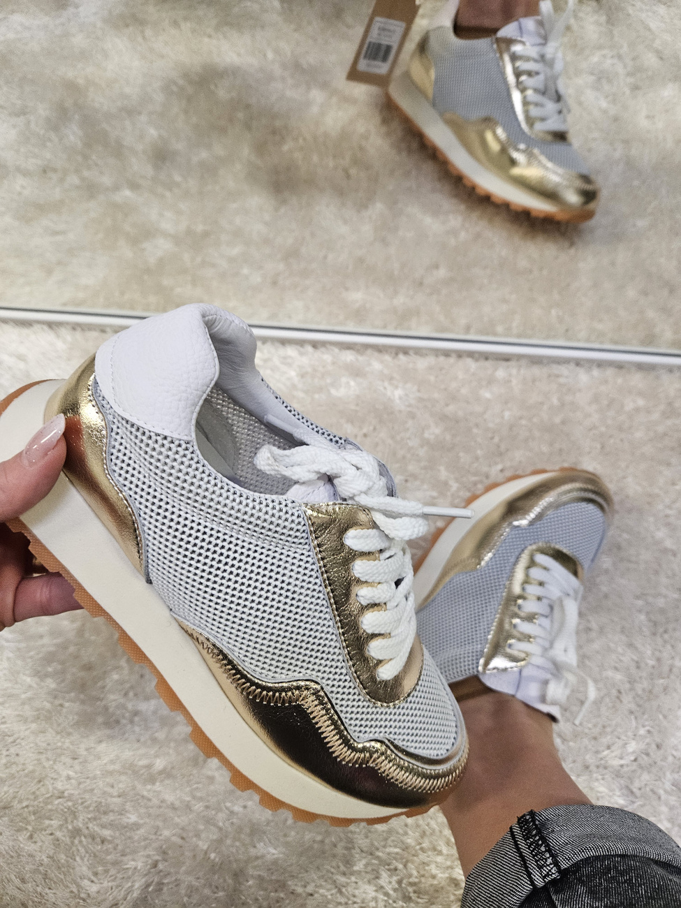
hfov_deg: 58.9
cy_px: 454
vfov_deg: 73.9
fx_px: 603
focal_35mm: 23
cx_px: 340
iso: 400
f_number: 1.8
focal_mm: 5.4
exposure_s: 1/100
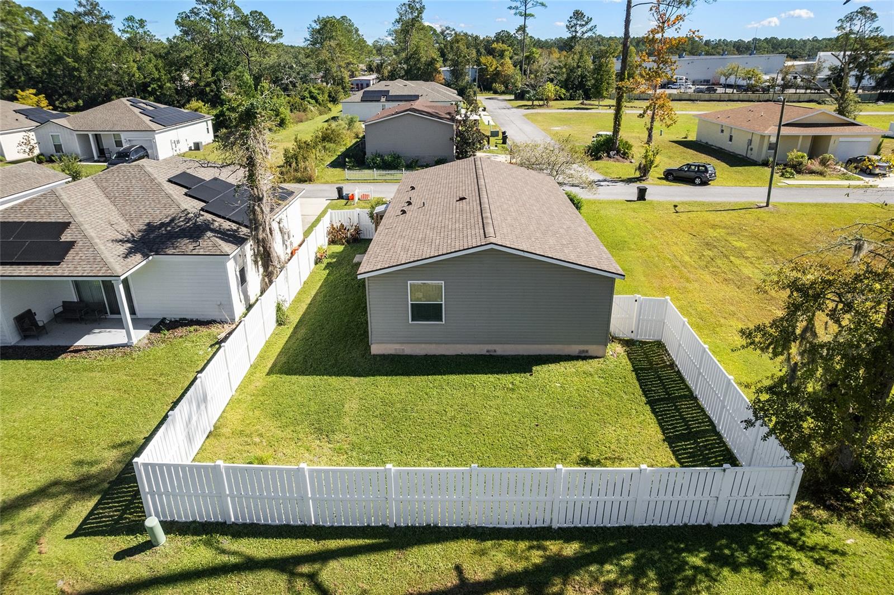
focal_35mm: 22
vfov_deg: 57.2
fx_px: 546
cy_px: 298
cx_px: 447
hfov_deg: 78.6
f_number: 2.8
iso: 150
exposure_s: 1/2000
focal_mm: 8.38
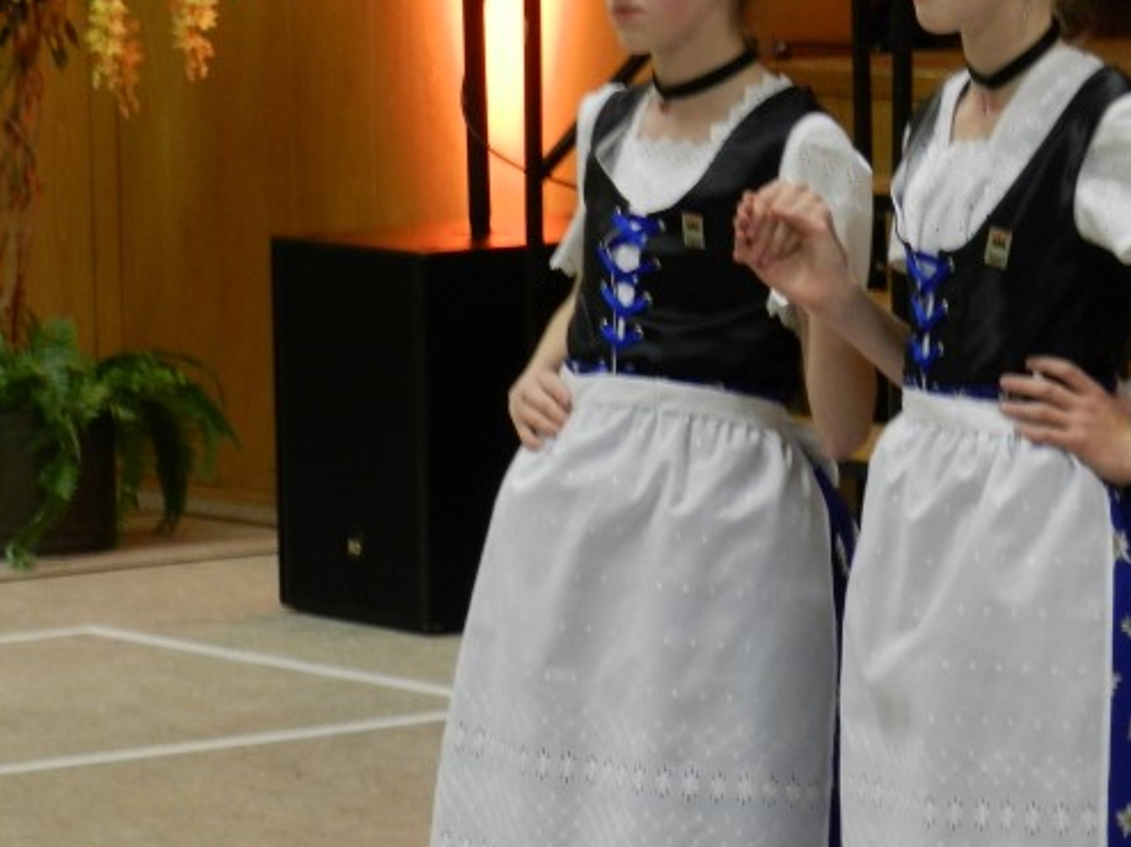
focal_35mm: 235
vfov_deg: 6.3
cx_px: 810
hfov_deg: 8.4
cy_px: 369
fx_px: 7674
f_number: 5.1
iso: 400
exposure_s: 1/20
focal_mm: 25.7
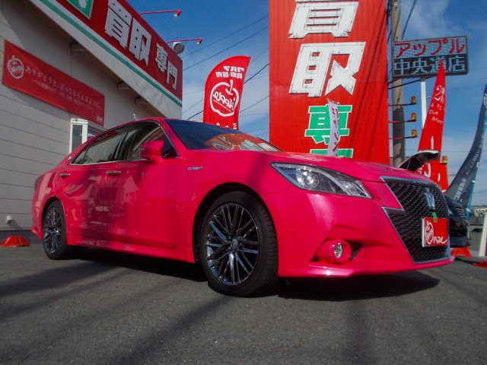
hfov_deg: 61.7
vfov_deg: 48.2
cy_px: 182
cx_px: 244
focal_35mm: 29
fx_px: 408
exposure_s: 1/1250
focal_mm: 4.1
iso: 80
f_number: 3.3
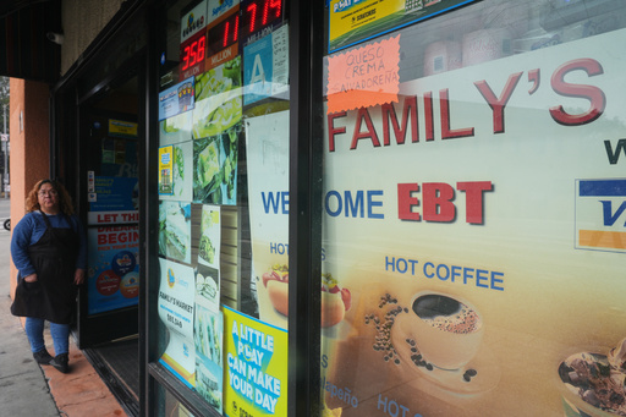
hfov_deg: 73.8
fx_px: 417
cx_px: 313
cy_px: 208
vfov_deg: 53.1
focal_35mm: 24
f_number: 11
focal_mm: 24
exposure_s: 1/250
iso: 320
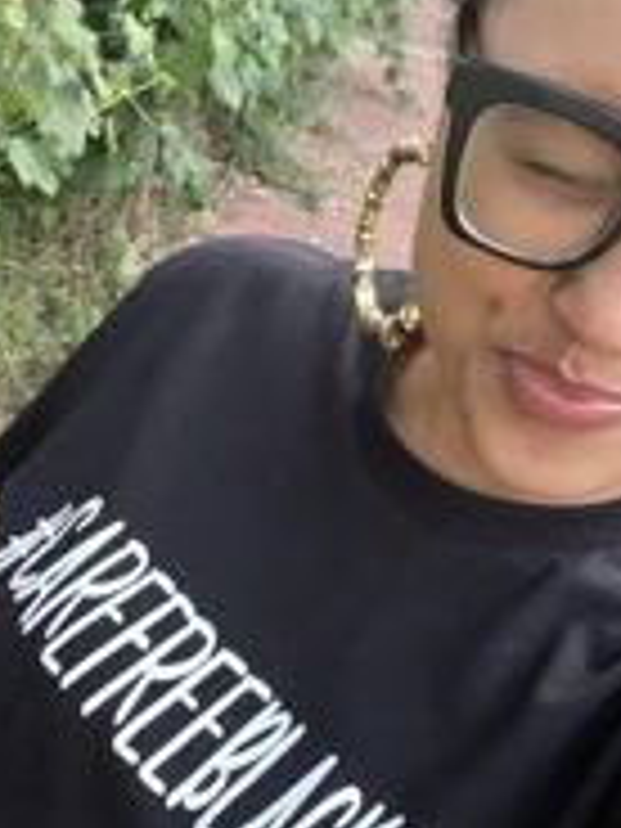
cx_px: 284
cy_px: 540
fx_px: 1316
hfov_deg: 26.5
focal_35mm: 55
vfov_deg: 34.7
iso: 400
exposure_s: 1/60
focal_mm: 2.71
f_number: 2.2
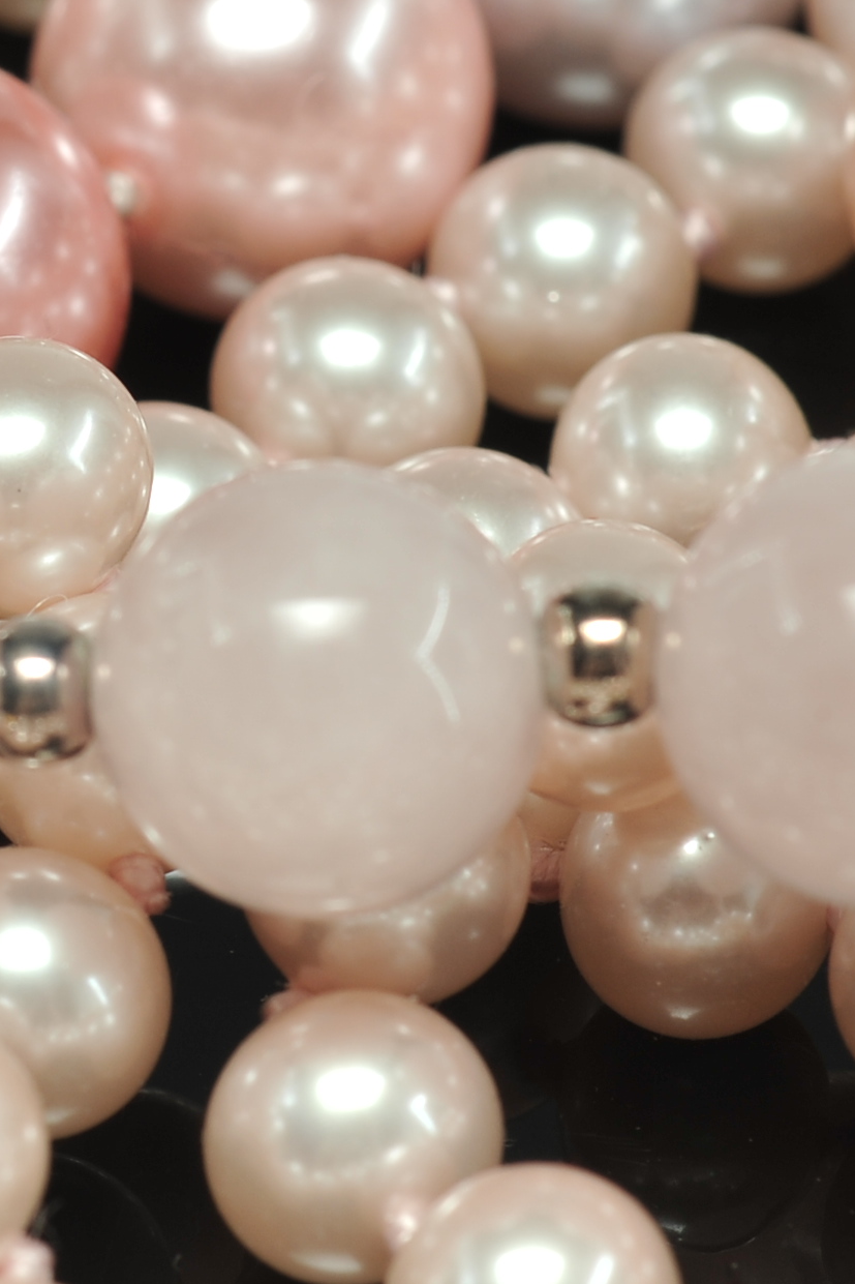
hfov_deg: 5.9
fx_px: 8302
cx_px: -132
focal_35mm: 233
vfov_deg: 8.8
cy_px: 301
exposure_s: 1/250
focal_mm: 60
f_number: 10
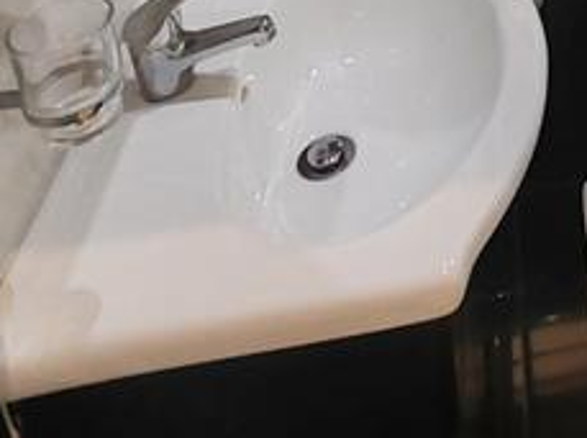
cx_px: 718
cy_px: -310
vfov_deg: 20.2
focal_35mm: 56
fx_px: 948
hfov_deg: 29.3
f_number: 2.2
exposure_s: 1/33
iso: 250
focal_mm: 1.96
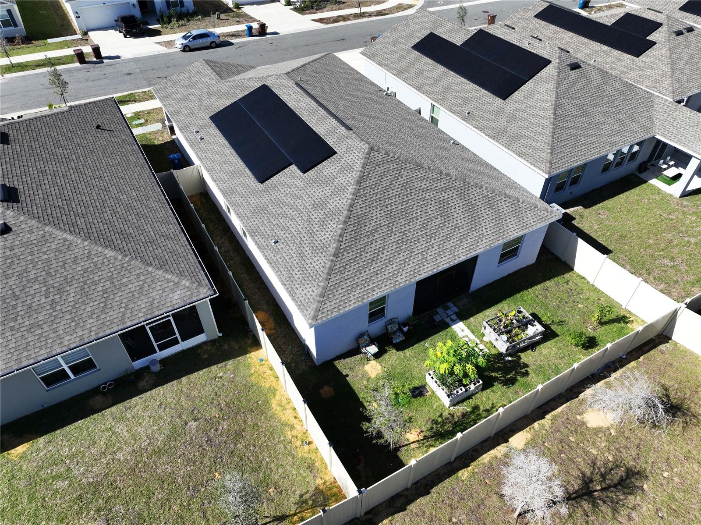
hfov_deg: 71.6
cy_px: 262
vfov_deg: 56.8
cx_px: 350
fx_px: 486
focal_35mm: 24
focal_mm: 12.29
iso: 100
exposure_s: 1/320
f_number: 3.5
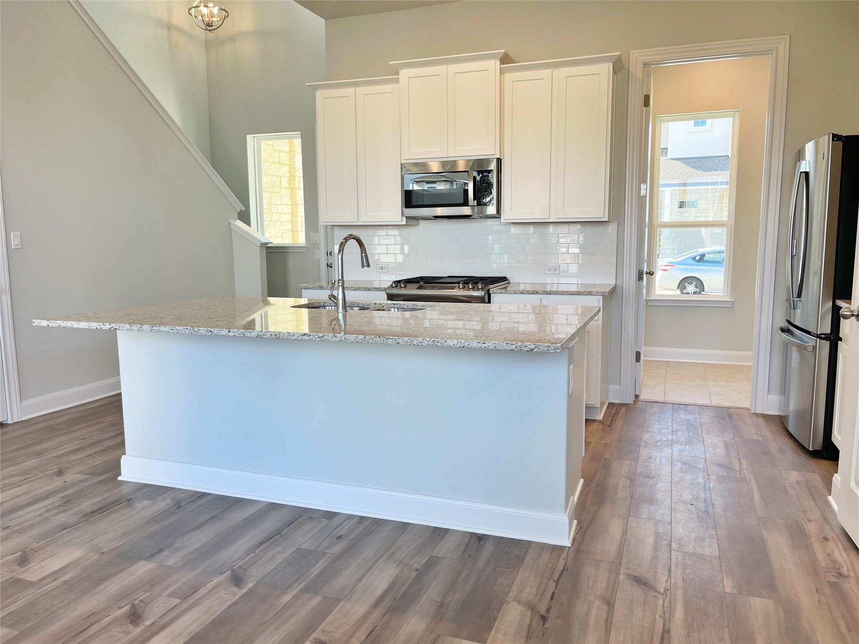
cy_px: 322
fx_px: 645
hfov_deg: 67.3
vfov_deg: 53.1
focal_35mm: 26
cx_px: 430
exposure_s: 1/128
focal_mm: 5.1
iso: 32
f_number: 1.6
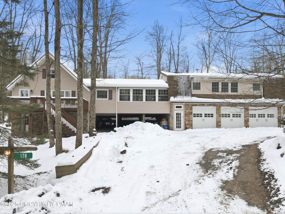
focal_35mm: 24
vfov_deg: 56.8
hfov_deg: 71.6
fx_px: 198
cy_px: 107
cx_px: 142
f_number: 2.8
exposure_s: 1/125
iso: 100
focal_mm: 4.5
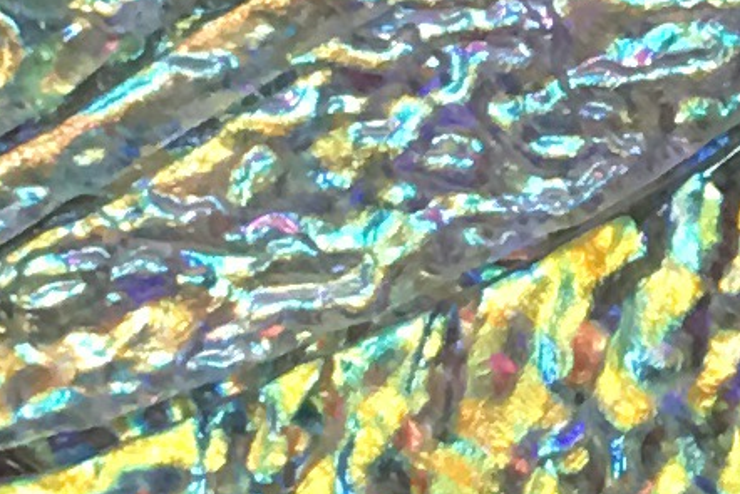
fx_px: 5654
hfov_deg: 7.4
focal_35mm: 275
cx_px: 876
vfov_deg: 5.0
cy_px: 139
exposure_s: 1/15
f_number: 2.2
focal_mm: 4.15
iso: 50
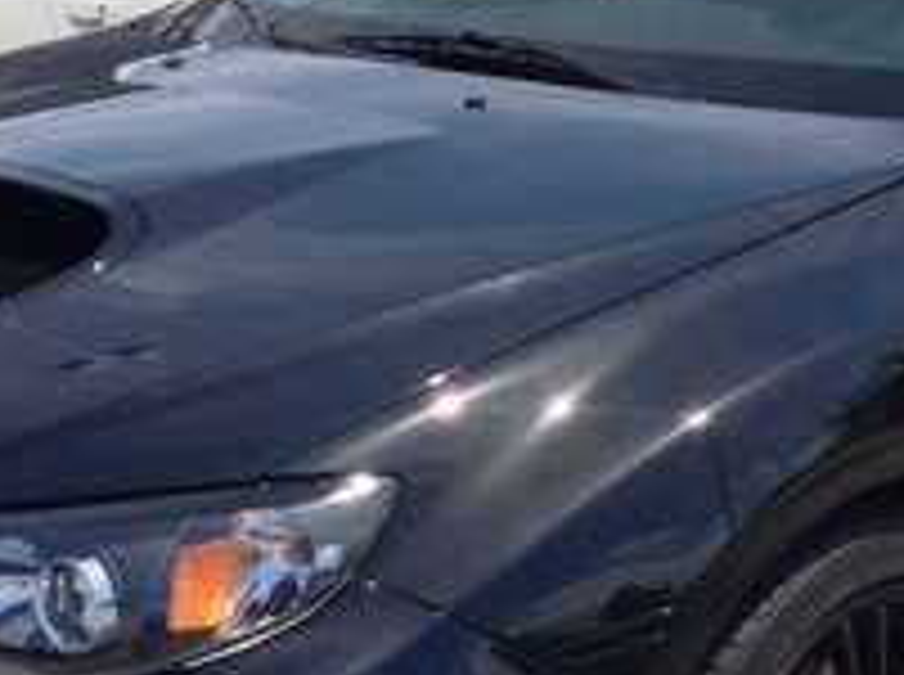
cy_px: 364
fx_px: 3493
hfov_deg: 14.7
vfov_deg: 11.0
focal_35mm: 134
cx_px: 706
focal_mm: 4.28
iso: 50
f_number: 2.4
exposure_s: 1/1175
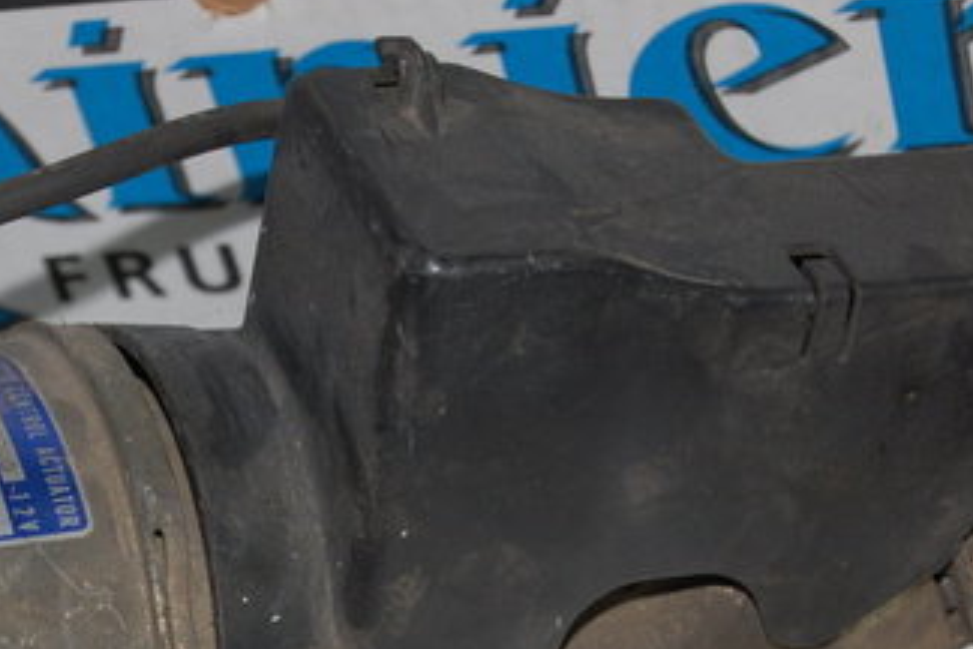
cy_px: 625
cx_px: 285
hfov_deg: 12.6
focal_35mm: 163
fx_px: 4405
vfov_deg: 8.4
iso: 400
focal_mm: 55
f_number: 5.6
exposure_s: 1/60
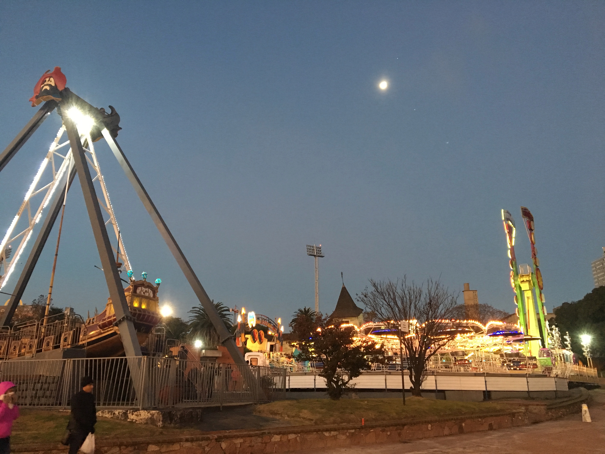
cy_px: 227
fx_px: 507
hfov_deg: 61.7
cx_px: 302
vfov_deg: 48.2
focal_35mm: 29
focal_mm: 4.15
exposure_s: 1/17
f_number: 2.2
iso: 250
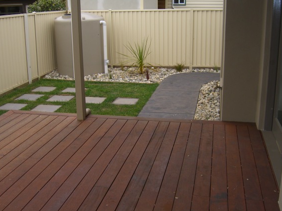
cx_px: 147
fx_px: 350
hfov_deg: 43.9
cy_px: 102
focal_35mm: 43
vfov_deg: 33.6
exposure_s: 1/320
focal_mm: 7.9
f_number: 2.8
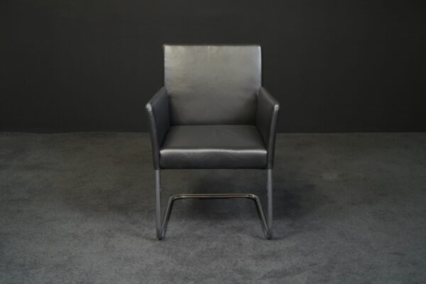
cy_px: 142
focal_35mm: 48
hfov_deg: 41.1
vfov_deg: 28.1
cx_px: 213
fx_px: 568
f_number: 7.1
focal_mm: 48
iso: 5000
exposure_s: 1/100
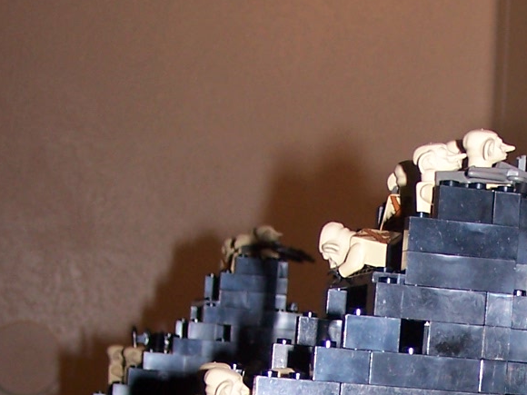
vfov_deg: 10.4
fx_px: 2086
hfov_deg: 14.2
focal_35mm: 137
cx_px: 486
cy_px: 618
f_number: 3.2
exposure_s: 1/60
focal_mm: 8
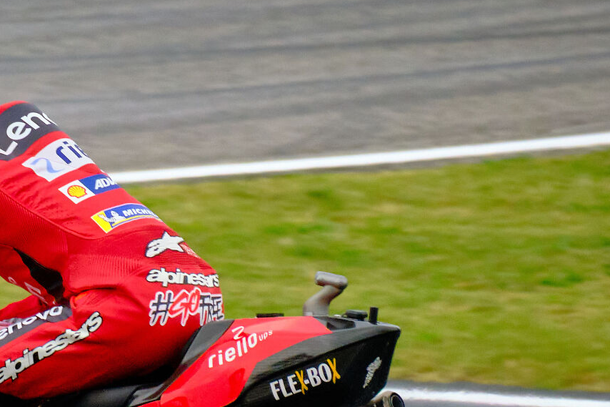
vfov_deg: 1.1
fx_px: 21429
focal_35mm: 1265
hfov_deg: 1.6
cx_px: 68
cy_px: 333
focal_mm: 300
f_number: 5.6
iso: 3200
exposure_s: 1/1000
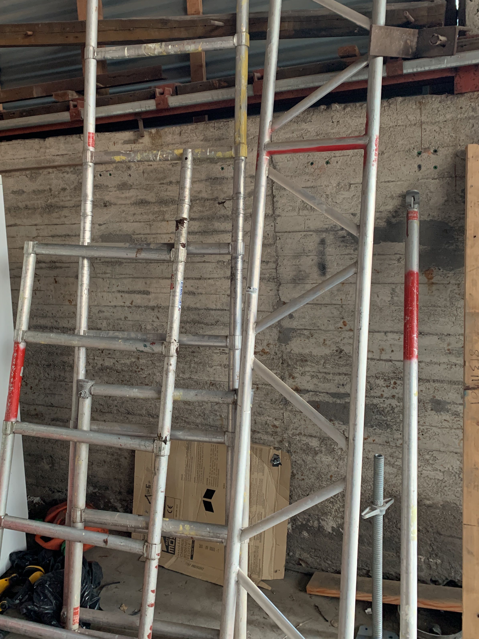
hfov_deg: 42.6
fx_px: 609
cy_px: 284
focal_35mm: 33
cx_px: 181
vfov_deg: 55.2
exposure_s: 1/52
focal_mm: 4.25
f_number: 1.8
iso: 400
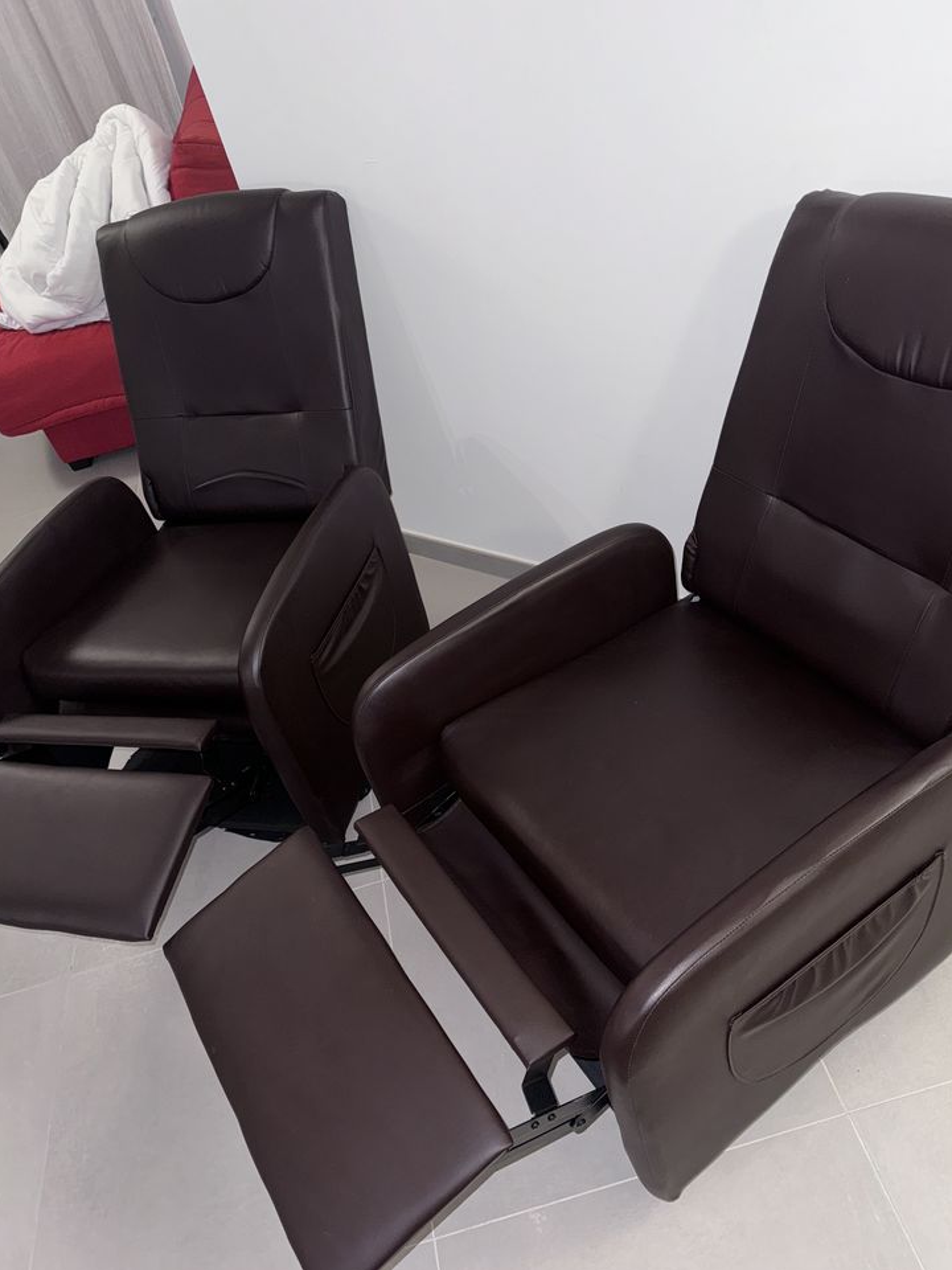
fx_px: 917
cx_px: 488
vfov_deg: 69.4
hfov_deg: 54.9
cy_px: 659
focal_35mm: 25
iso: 50
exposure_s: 1/17
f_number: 1.78
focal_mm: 6.76
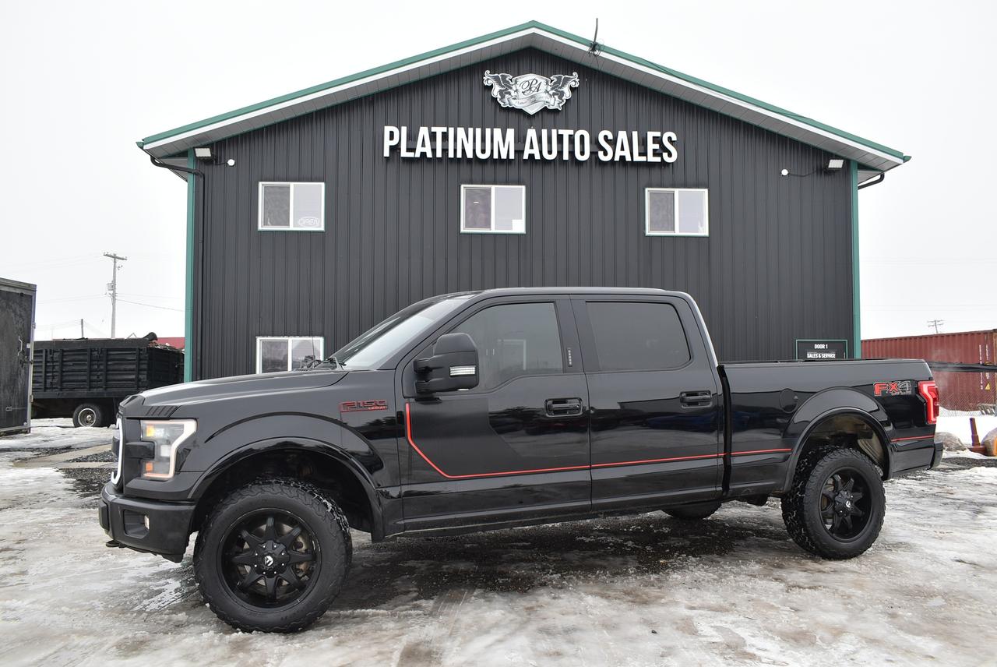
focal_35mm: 27
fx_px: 748
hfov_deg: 67.3
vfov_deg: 48.0
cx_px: 498
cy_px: 334
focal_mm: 18
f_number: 7.1
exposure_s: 1/250
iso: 200
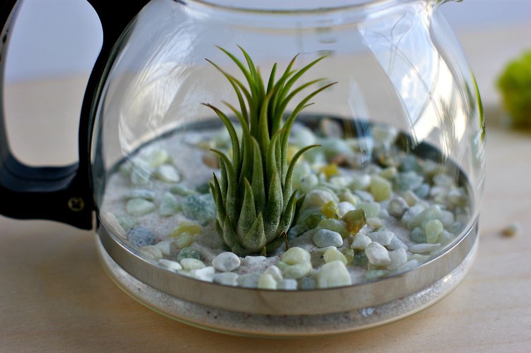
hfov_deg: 27.0
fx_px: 1105
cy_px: 176
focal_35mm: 75
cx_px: 266
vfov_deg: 18.1
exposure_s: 1/100
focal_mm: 50
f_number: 3.2
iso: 100
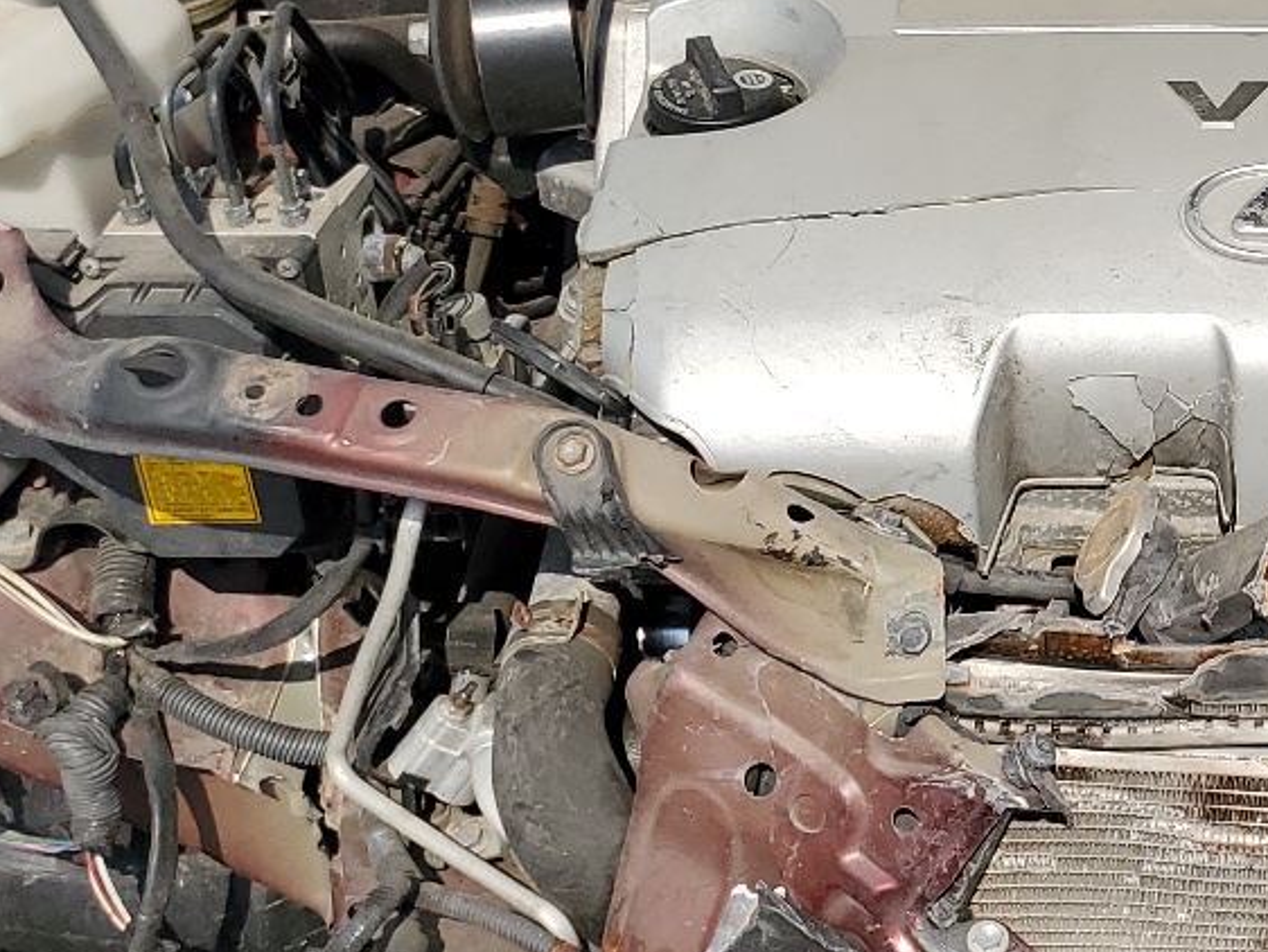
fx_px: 2712
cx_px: 1622
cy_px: 284
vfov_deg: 19.8
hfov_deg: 23.4
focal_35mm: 74
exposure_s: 1/5000
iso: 50
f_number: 1.5
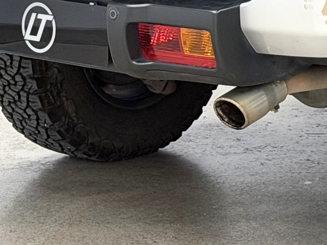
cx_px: 469
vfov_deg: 6.4
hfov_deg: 8.6
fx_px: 2135
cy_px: -206
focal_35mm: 226
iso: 160
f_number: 1.78
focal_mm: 6.76
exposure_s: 1/164
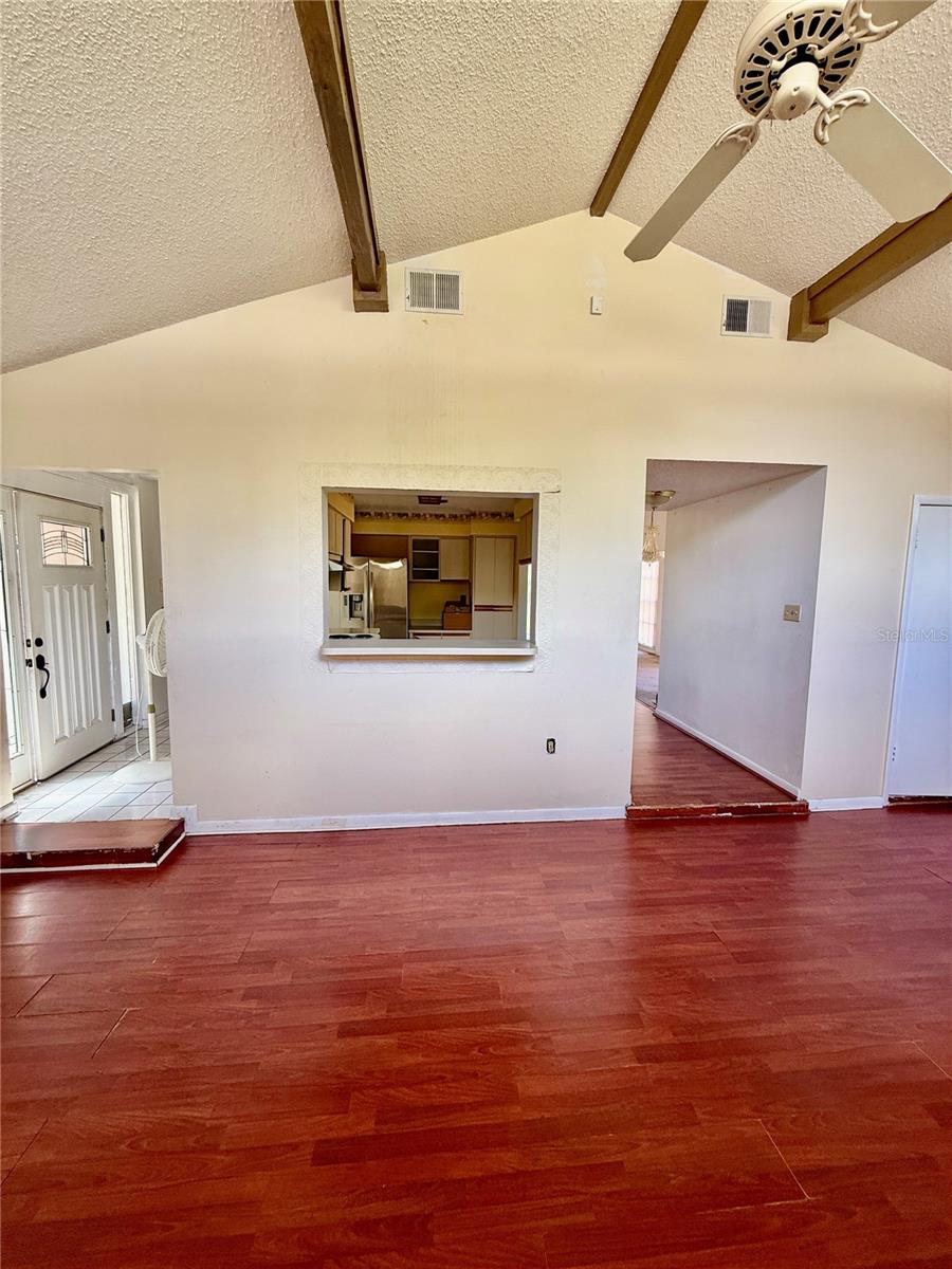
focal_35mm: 14
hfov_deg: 85.7
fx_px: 513
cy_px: 634
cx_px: 476
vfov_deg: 102.1
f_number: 2.2
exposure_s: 1/99
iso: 64
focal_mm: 2.22
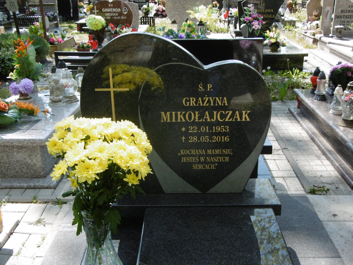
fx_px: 438
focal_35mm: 43
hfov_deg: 43.9
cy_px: 132
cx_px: 176
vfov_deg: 33.6
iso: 100
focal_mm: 7.7
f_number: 3.8
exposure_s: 1/250
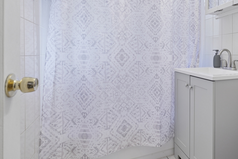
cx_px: 185
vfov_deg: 50.5
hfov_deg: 66.0
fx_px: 165
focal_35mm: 25
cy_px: 55
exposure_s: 1/250
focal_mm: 14
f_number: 4
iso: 640
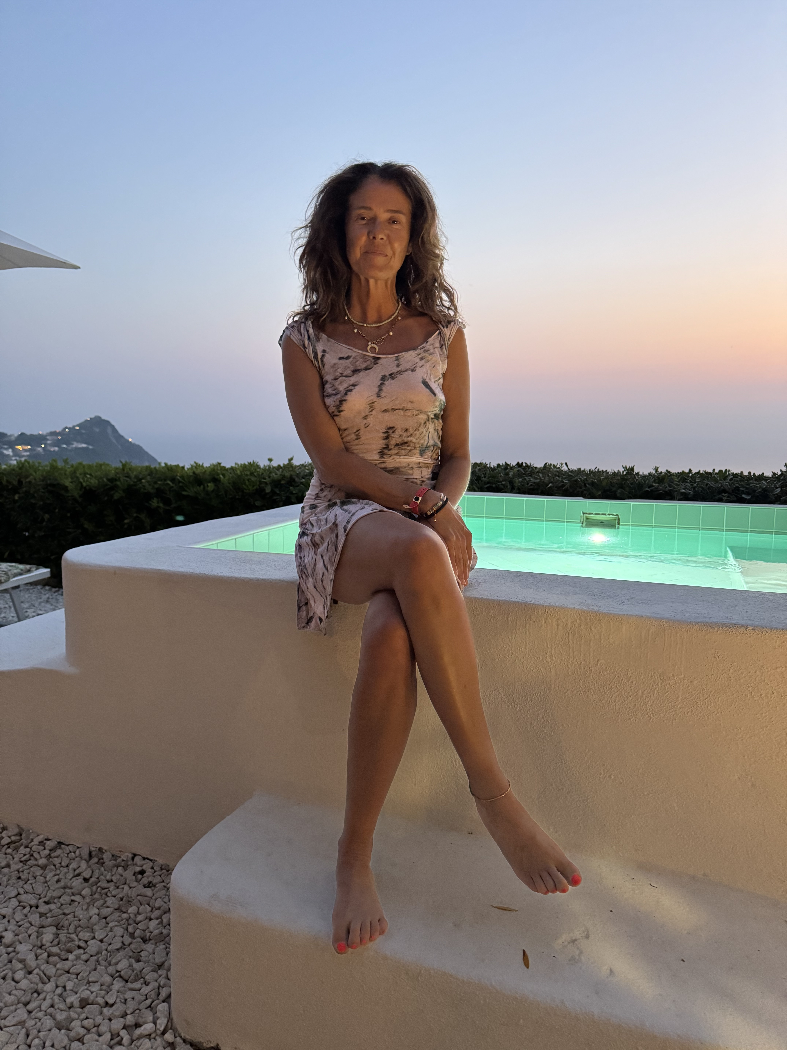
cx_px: 394
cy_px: 525
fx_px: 728
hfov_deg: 56.8
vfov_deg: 71.6
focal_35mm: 24
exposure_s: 1/50
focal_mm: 6.76
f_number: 1.78
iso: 800
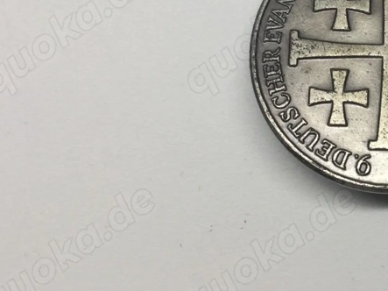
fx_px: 784
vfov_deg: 20.7
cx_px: 377
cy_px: 40
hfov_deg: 26.5
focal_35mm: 70
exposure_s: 1/50
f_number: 2.4
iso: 32
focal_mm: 3.3
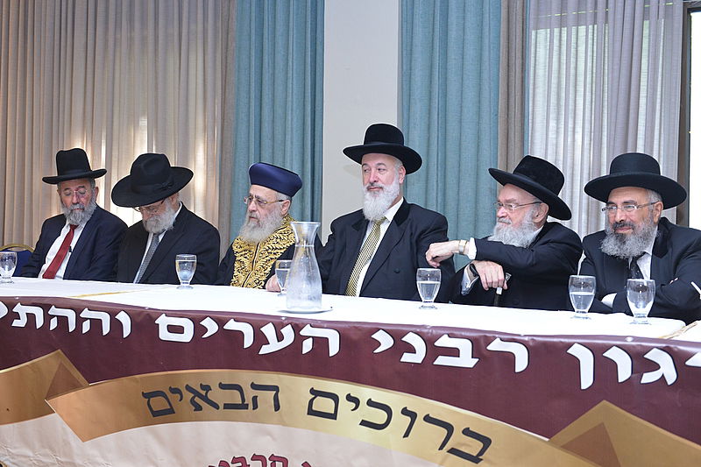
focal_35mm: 48
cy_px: 234
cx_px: 350
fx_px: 934
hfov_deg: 41.1
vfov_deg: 28.1
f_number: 5
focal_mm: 48
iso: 2500
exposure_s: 1/125
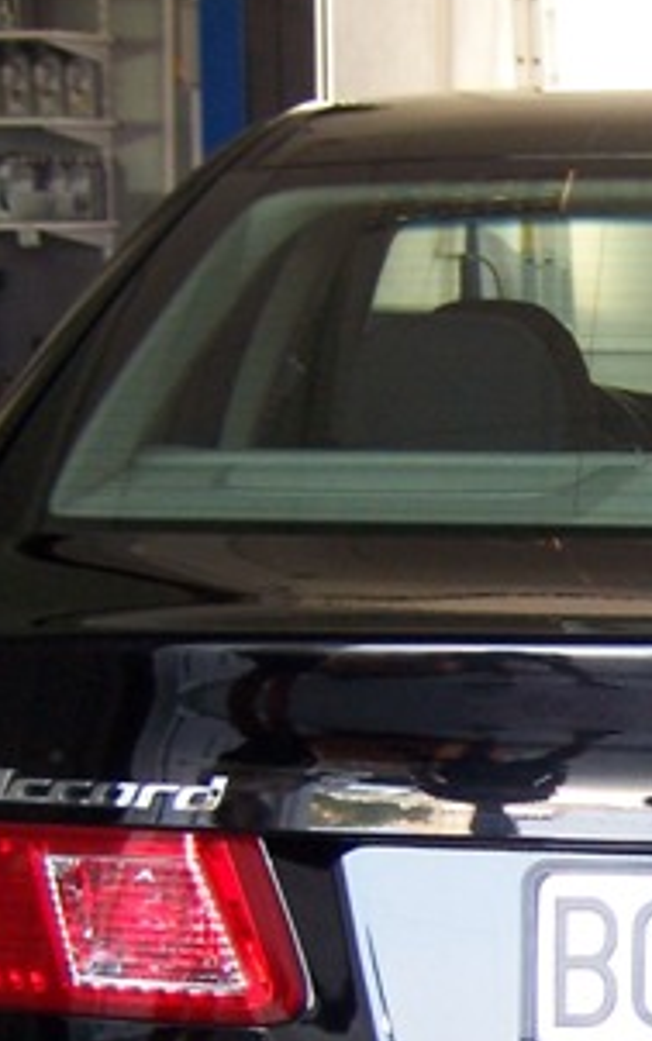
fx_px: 2869
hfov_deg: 12.5
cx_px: 876
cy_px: 924
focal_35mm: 101
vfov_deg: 20.2
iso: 125
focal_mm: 6.2
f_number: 2.8
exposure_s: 1/60
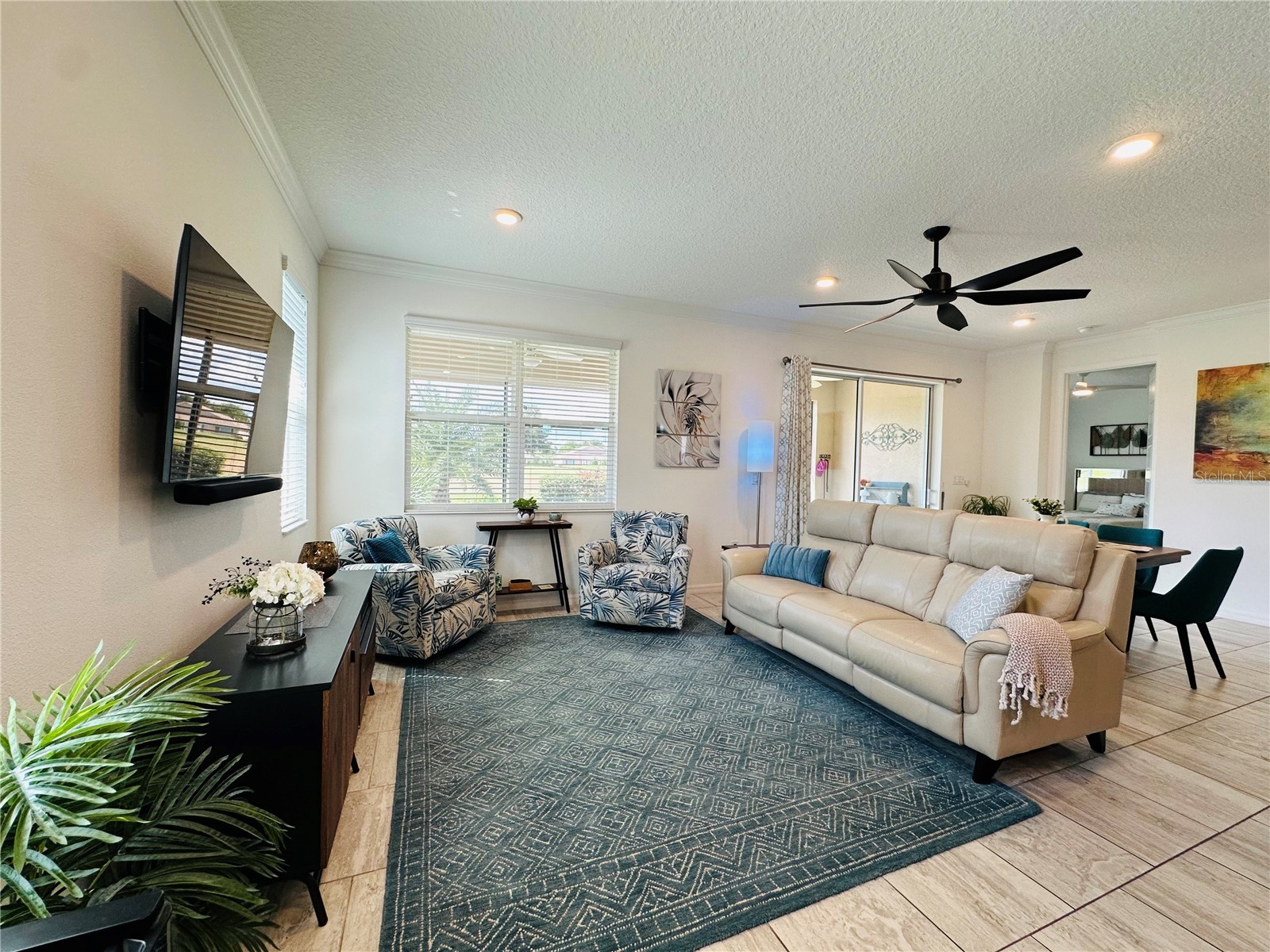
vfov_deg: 85.7
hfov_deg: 102.1
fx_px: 514
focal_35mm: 14
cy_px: 476
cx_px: 635
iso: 100
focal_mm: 2.22
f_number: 2.2
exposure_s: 1/120
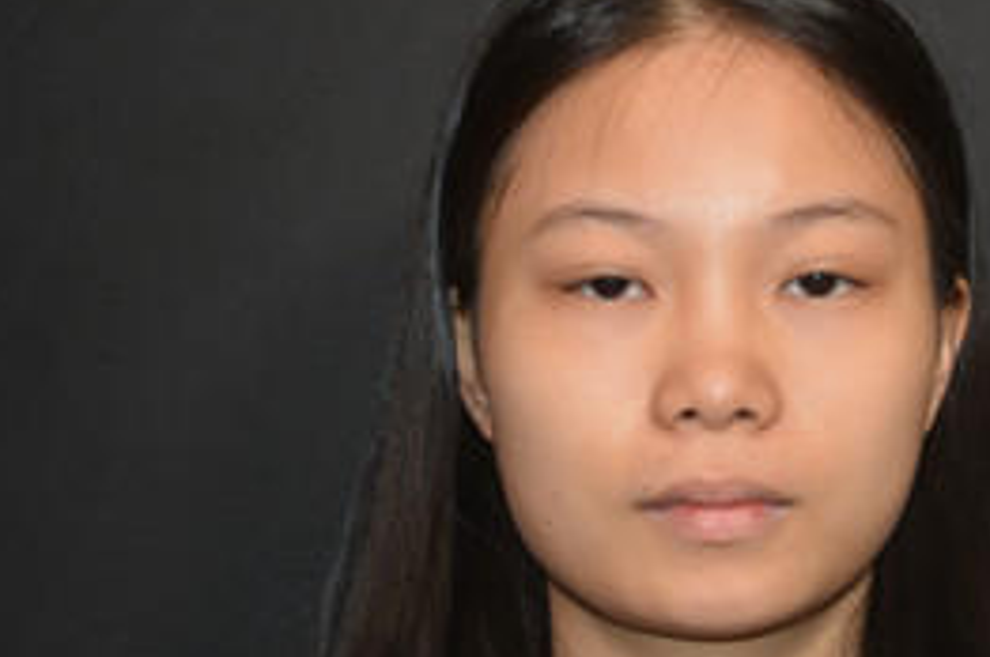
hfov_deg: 16.3
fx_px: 3454
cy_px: 238
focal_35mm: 126
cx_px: 703
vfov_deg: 10.9
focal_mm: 55
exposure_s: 1/30
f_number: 5.6
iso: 200
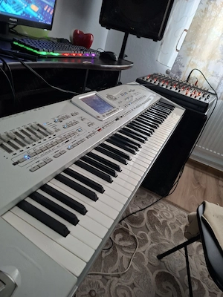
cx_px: 112
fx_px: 198
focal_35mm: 23
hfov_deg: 58.9
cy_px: 148
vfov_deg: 73.9
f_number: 1.8
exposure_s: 1/25
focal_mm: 5.54
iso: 500
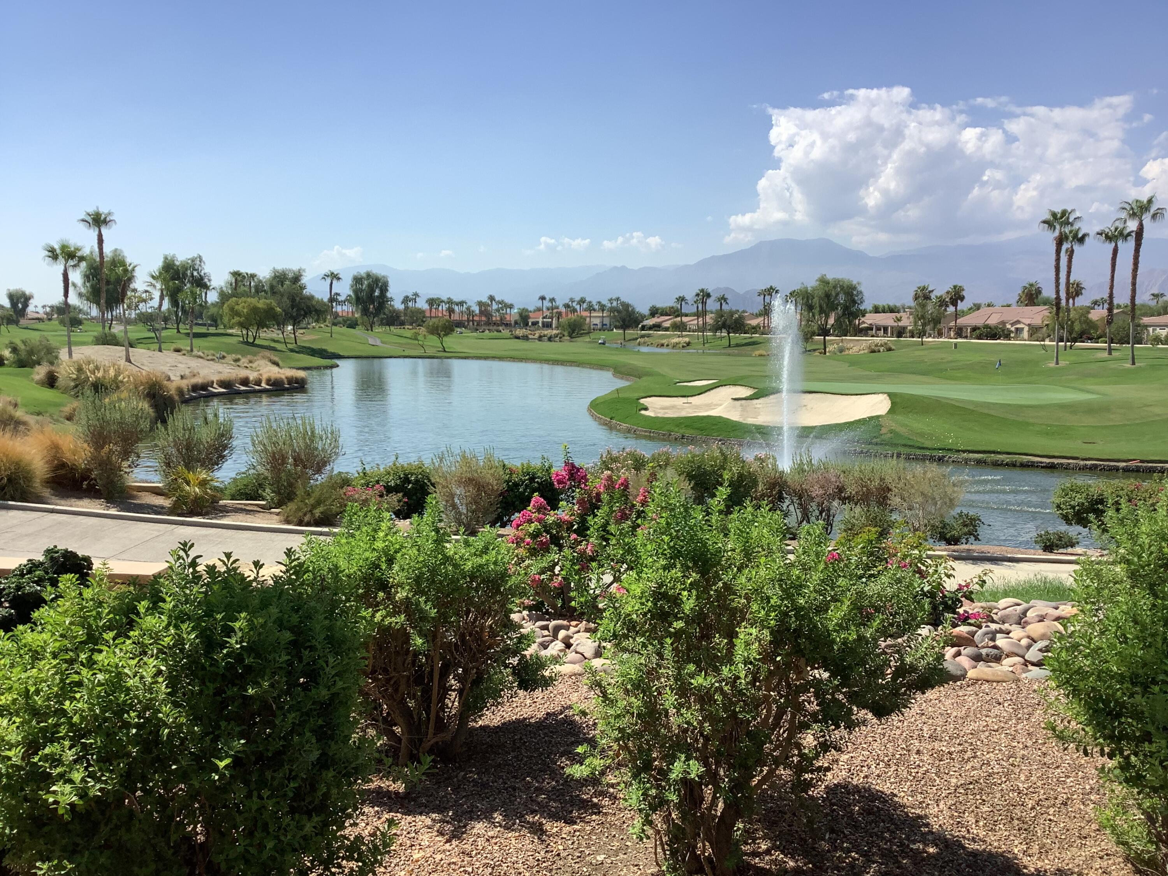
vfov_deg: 45.4
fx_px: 1046
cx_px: 584
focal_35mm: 31
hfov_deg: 58.4
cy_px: 438
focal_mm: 3.3
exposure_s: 1/1733
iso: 25
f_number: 2.4
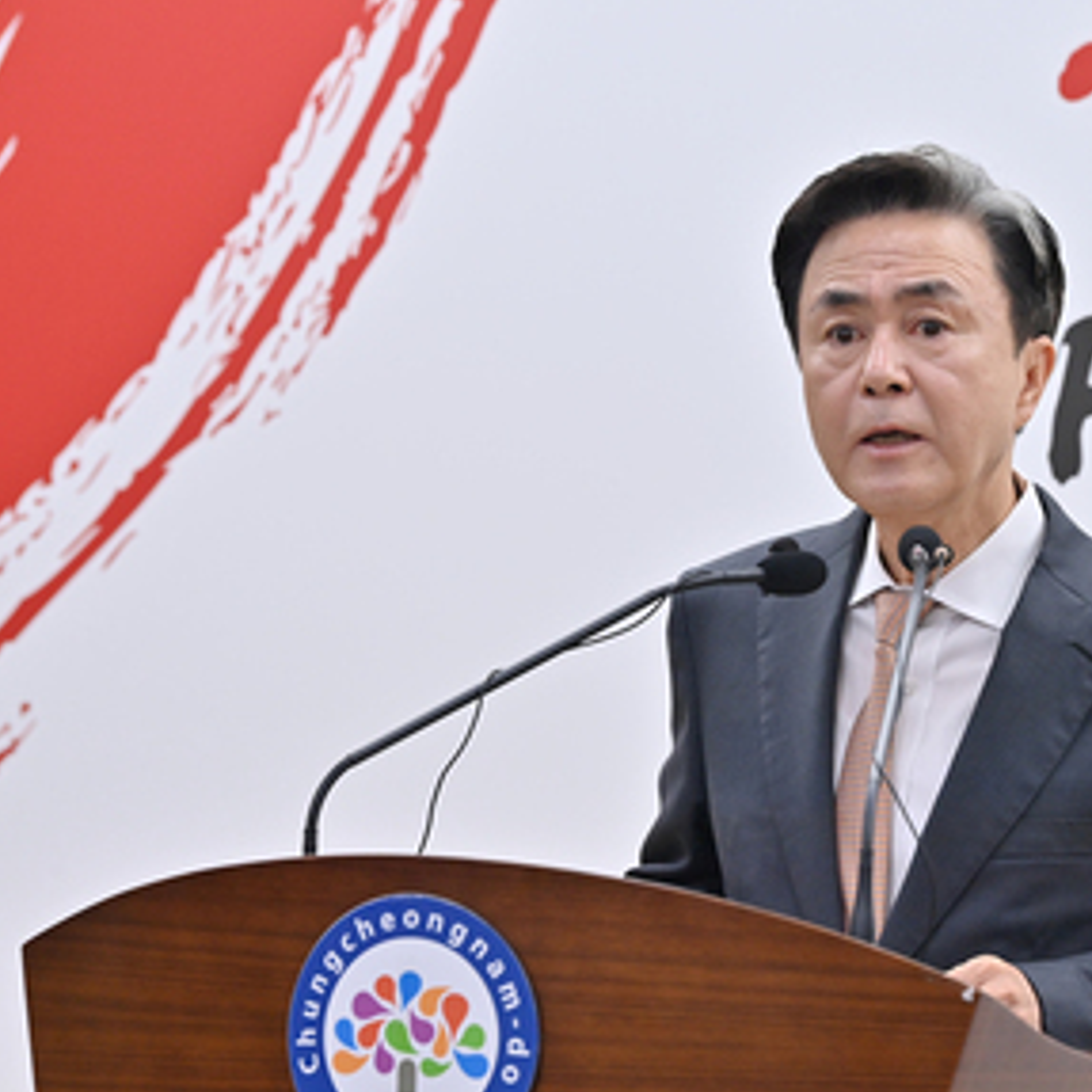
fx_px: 8566
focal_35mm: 240
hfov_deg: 7.3
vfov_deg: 7.3
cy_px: 536
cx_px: 845
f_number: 6.3
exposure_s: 1/320
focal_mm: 180
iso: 1000
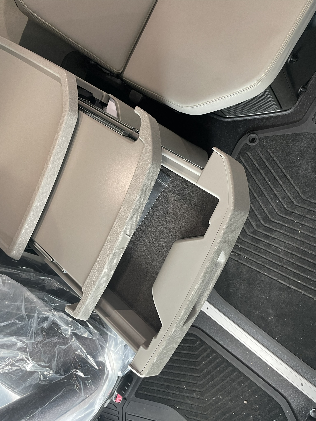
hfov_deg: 53.1
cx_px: 158
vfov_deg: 67.3
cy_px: 210
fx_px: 316
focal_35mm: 26
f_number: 1.6
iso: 160
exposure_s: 1/49
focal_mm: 4.2
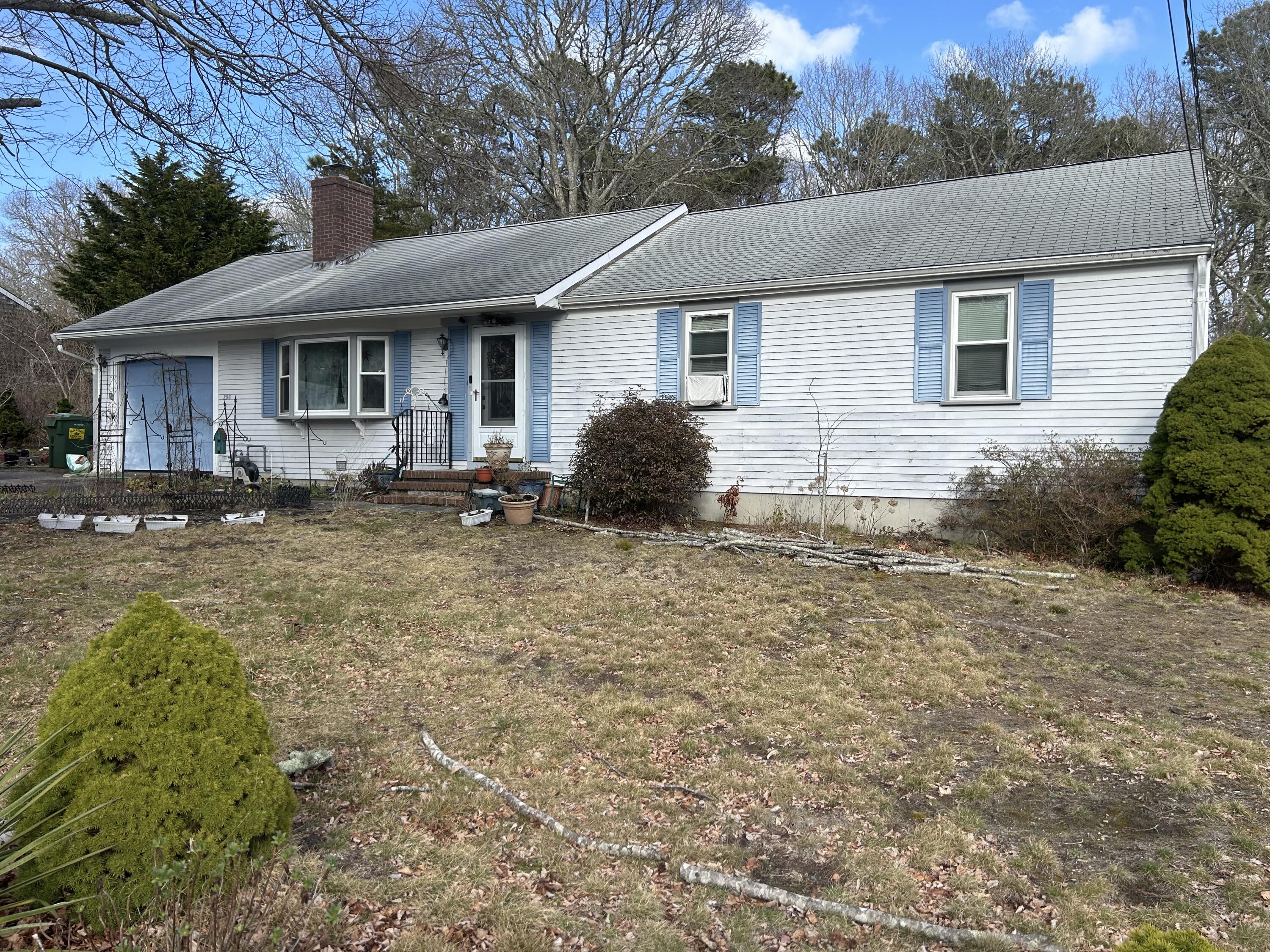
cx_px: 635
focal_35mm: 26
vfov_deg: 53.1
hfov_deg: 67.3
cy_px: 476
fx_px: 954
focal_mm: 5.7
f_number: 1.5
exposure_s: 1/2008
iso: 50
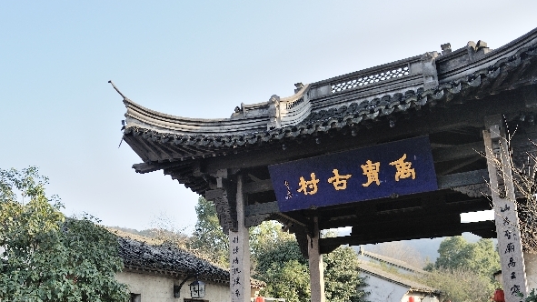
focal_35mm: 34
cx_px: 194
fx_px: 484
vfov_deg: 33.8
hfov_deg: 57.2
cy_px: 230
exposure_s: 1/1250
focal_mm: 24
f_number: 4
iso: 500
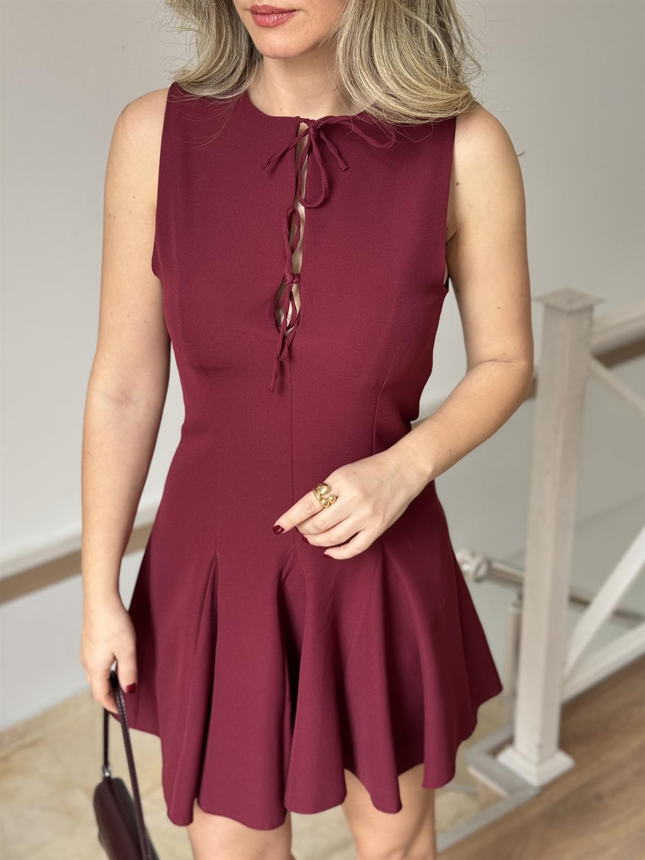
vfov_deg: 39.7
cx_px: 322
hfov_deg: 30.3
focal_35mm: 48
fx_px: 1193
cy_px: 430
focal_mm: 6.76
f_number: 1.78
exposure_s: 1/121
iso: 50
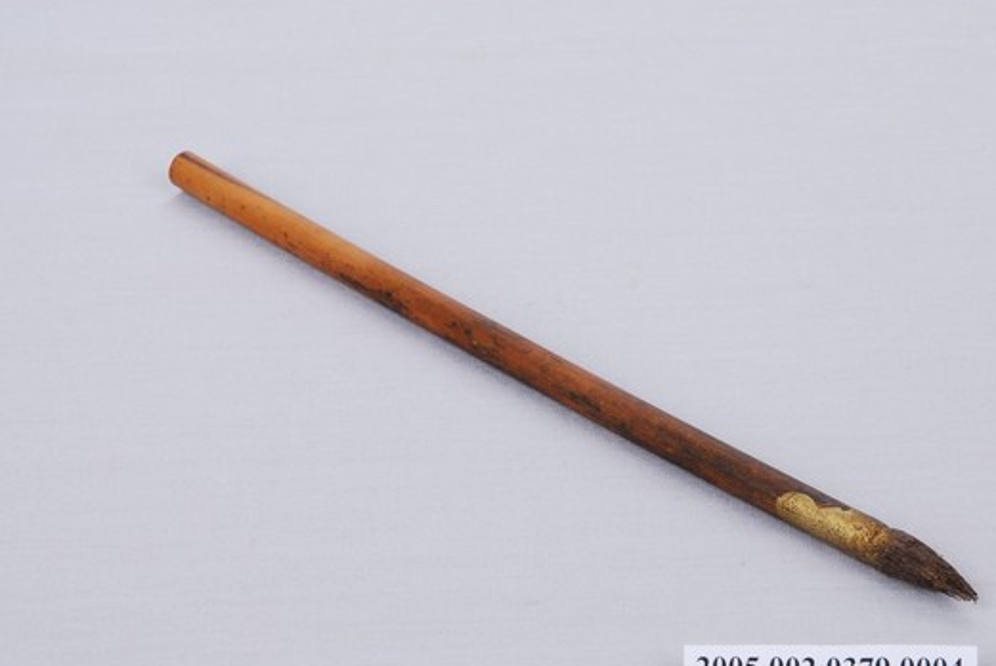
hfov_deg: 15.9
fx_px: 3571
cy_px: 396
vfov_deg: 10.6
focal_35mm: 129
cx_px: 581
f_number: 20
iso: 100
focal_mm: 70
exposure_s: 1/80
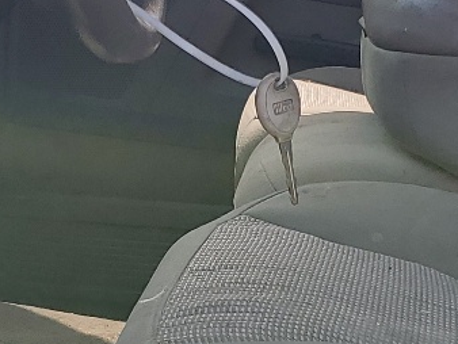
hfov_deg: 16.0
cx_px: 270
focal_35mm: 123
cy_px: 222
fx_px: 1629
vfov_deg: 12.1
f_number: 1.5
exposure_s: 1/909
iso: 50
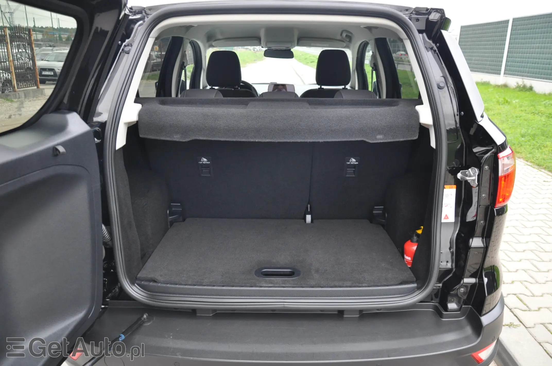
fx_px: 413
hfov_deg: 67.4
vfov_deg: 47.8
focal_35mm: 27
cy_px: 183
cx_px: 276
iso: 800
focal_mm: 18
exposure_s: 1/60
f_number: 4
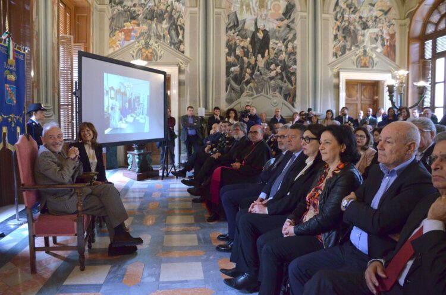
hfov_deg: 67.5
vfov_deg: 47.8
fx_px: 334
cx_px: 223
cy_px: 148
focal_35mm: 27
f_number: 5.6
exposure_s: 1/90
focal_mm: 18
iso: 2500
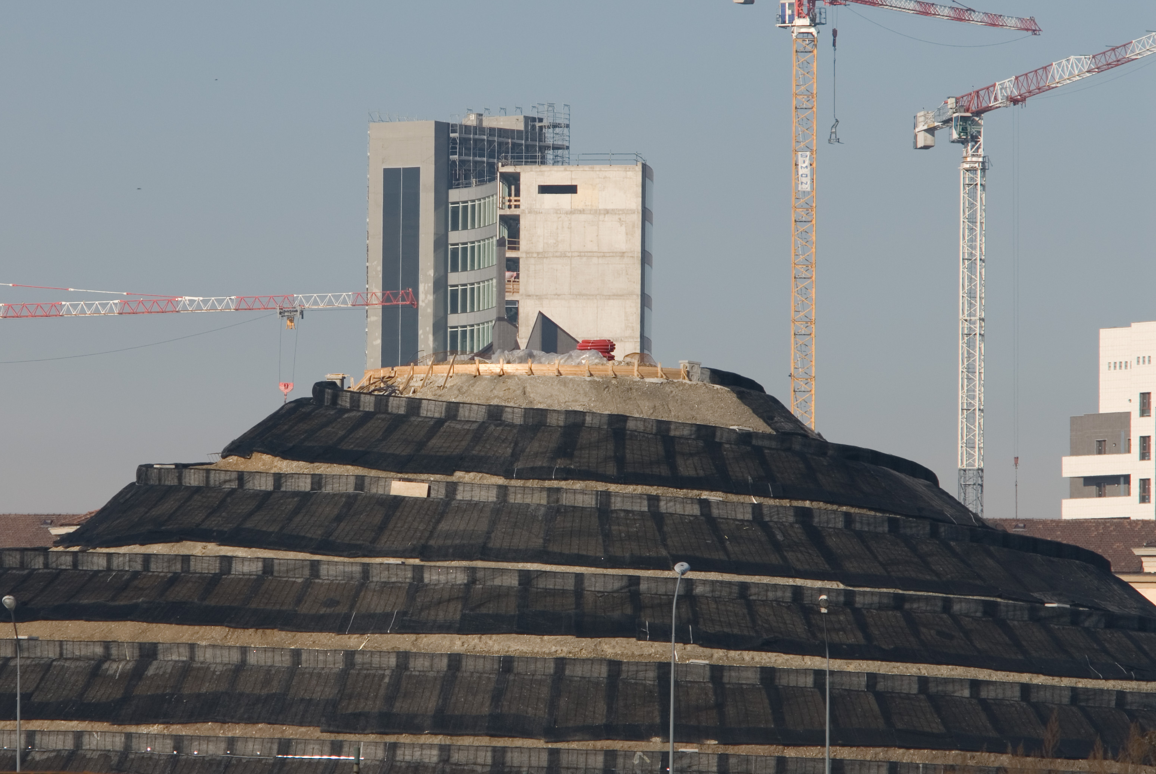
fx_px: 9375
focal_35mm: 292
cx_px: 434
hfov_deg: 7.1
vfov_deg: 4.7
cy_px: 333
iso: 100
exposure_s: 1/320
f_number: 8
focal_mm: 155
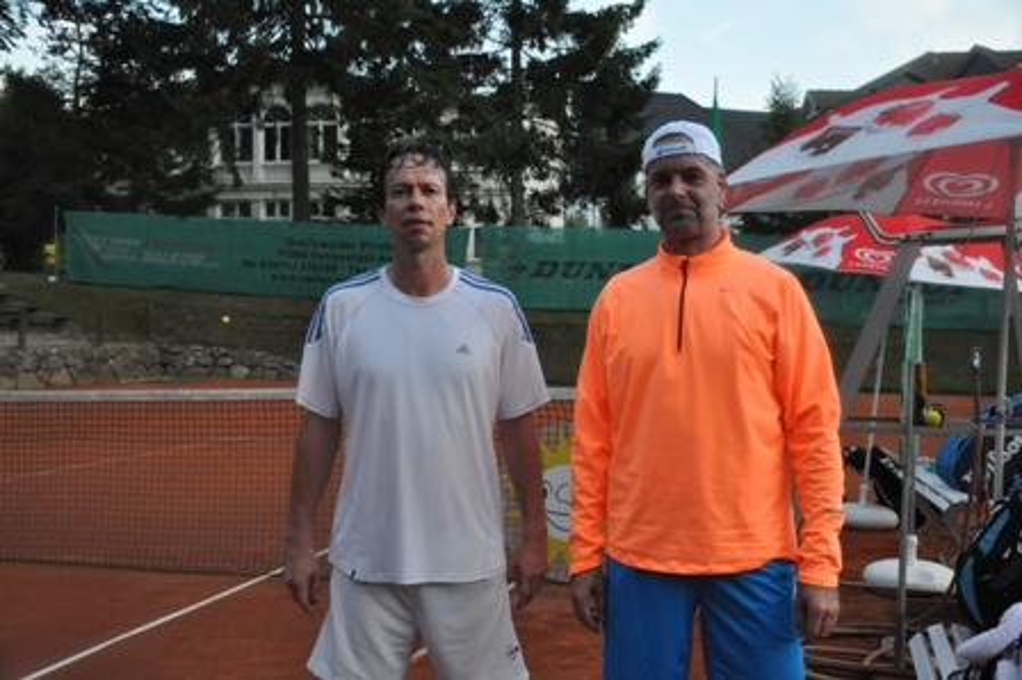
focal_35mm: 39
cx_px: 511
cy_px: 340
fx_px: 1106
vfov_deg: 34.2
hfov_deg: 49.6
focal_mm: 26
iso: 1600
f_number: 4
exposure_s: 1/400
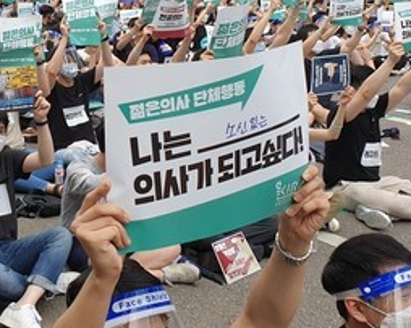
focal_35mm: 60
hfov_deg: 29.6
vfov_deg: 25.2
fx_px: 730
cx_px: 13
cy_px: 107
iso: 50
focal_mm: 4.3
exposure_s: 1/859
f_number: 2.4
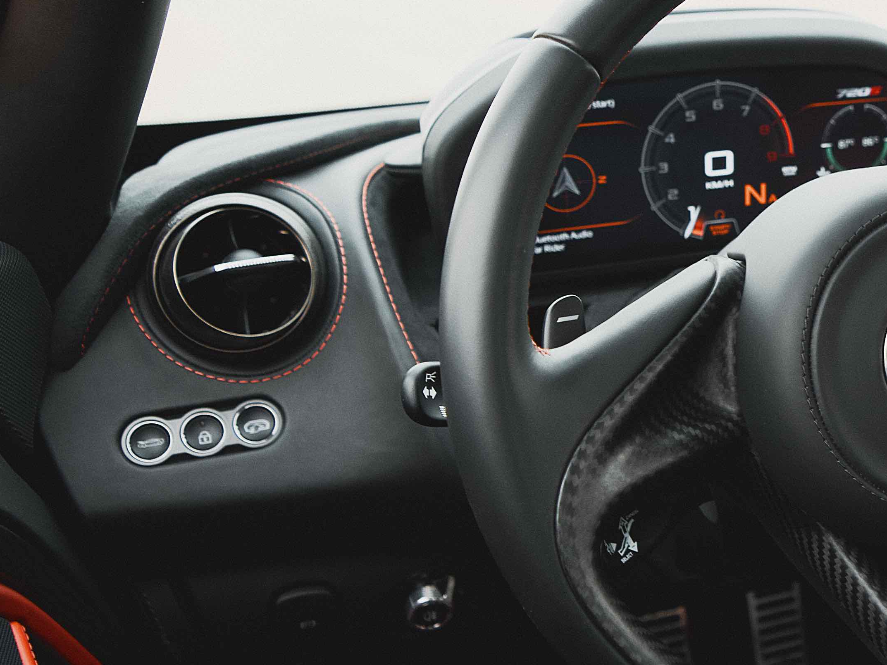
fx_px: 1461
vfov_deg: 25.7
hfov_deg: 30.1
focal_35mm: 57
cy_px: 333
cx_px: 987
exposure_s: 1/100
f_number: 2.8
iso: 100
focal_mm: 16
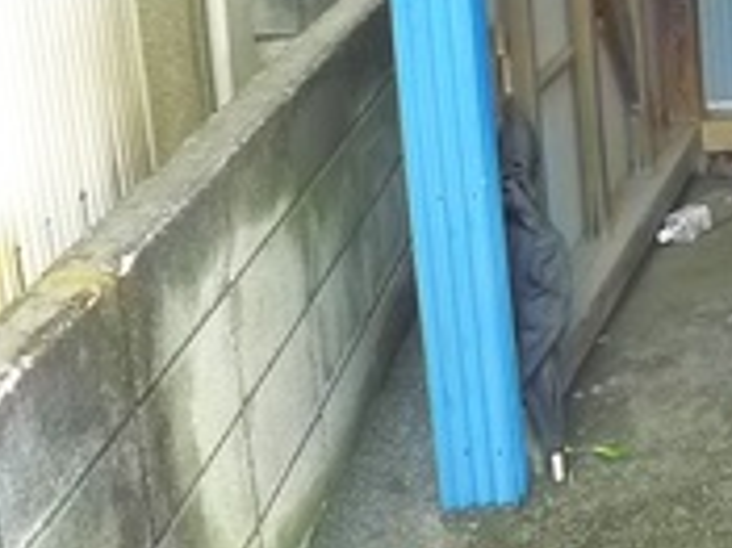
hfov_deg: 16.5
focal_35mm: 96
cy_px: -220
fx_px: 2029
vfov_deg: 14.5
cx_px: 1380
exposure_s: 1/100
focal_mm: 5.1
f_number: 2.5
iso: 400
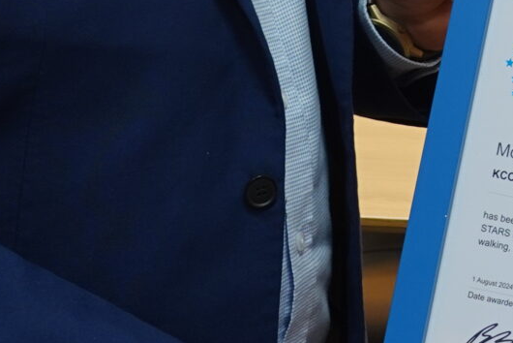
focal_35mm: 140
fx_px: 1996
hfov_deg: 14.3
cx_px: 574
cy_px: -224
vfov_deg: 9.4
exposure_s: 1/30
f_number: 2.8
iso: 125
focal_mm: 10.59
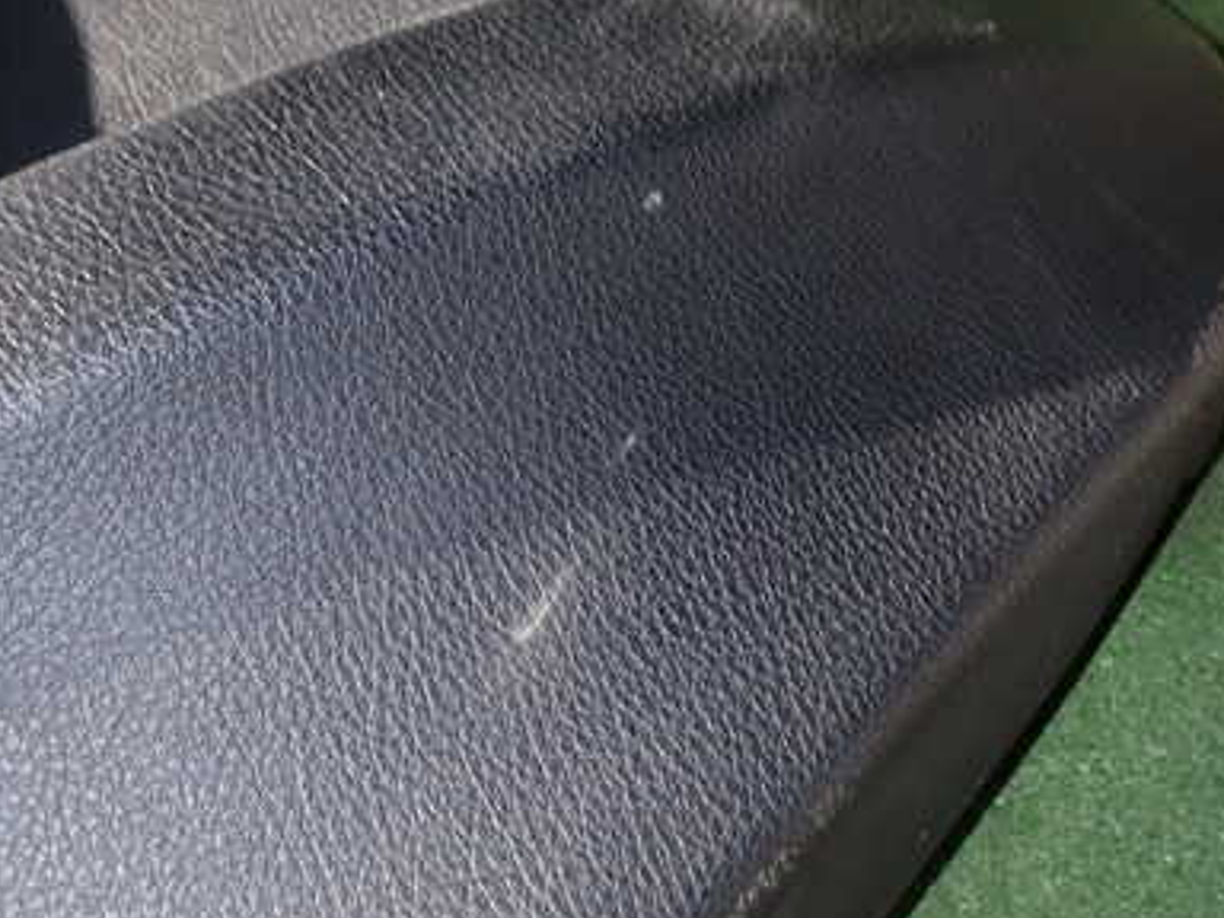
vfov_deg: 28.9
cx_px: 618
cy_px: 303
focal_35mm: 50
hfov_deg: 38.2
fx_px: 1768
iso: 100
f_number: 7.1
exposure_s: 1/30
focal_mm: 5.79
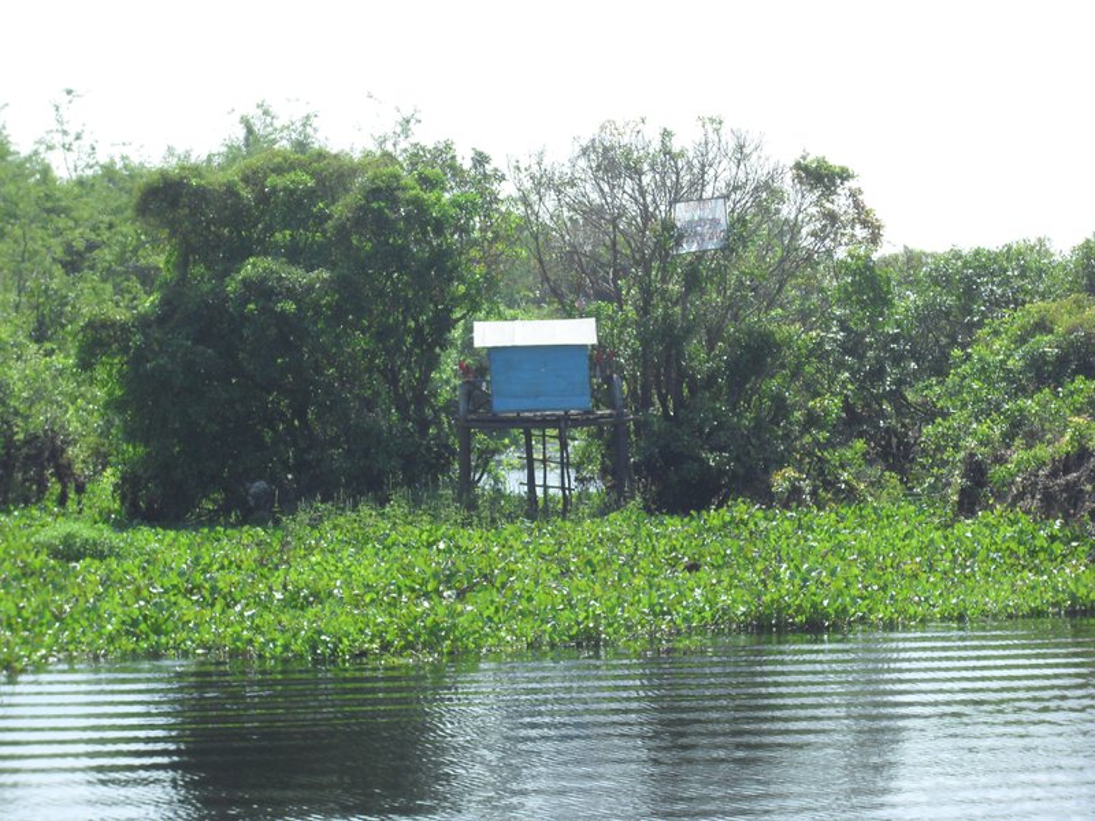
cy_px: 410
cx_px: 548
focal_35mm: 113
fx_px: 3575
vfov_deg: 13.1
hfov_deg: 17.4
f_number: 5.2
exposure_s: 1/400
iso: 100
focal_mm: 18.6
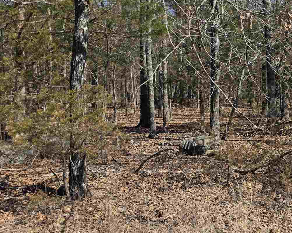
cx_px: 341
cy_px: 164
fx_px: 596
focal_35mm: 69
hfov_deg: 25.1
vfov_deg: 22.0
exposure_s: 1/4145
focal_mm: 6.3
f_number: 1.7
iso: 80
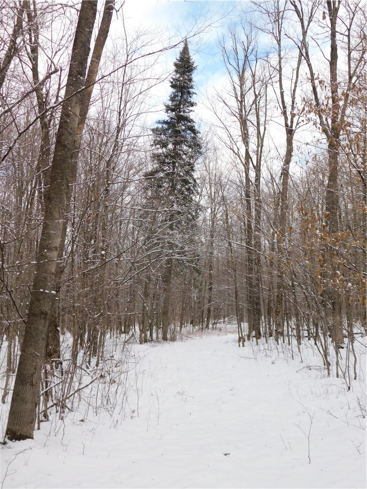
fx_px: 565
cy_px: 244
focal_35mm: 40
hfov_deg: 36.0
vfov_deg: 46.8
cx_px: 184
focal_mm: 7.1
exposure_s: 1/500
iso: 125
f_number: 3.6
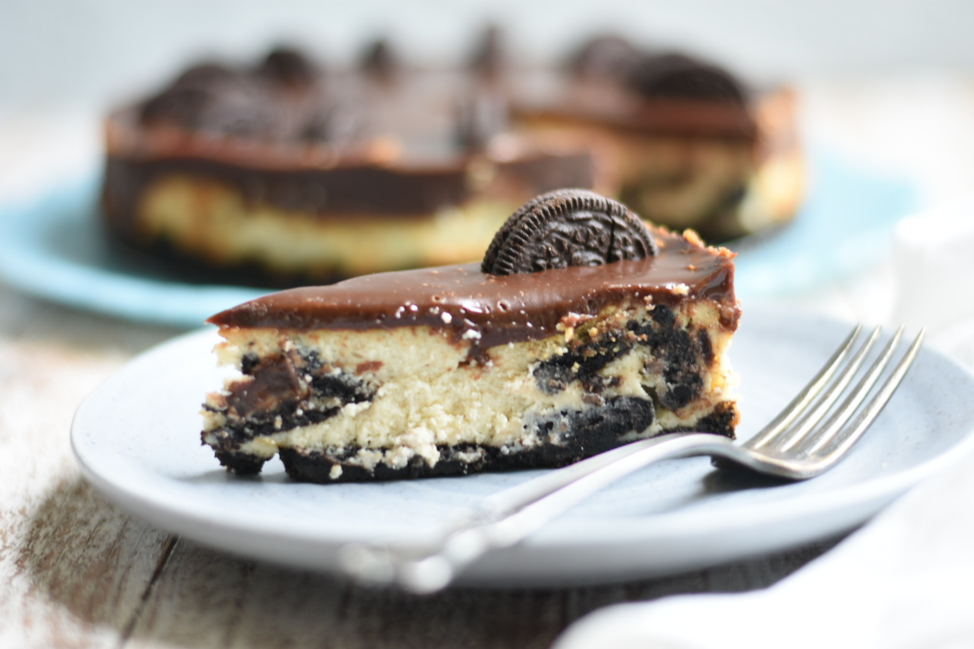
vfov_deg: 18.2
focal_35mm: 75
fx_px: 2029
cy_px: 324
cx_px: 487
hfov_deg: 27.0
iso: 100
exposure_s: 1/80
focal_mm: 50
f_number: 1.8
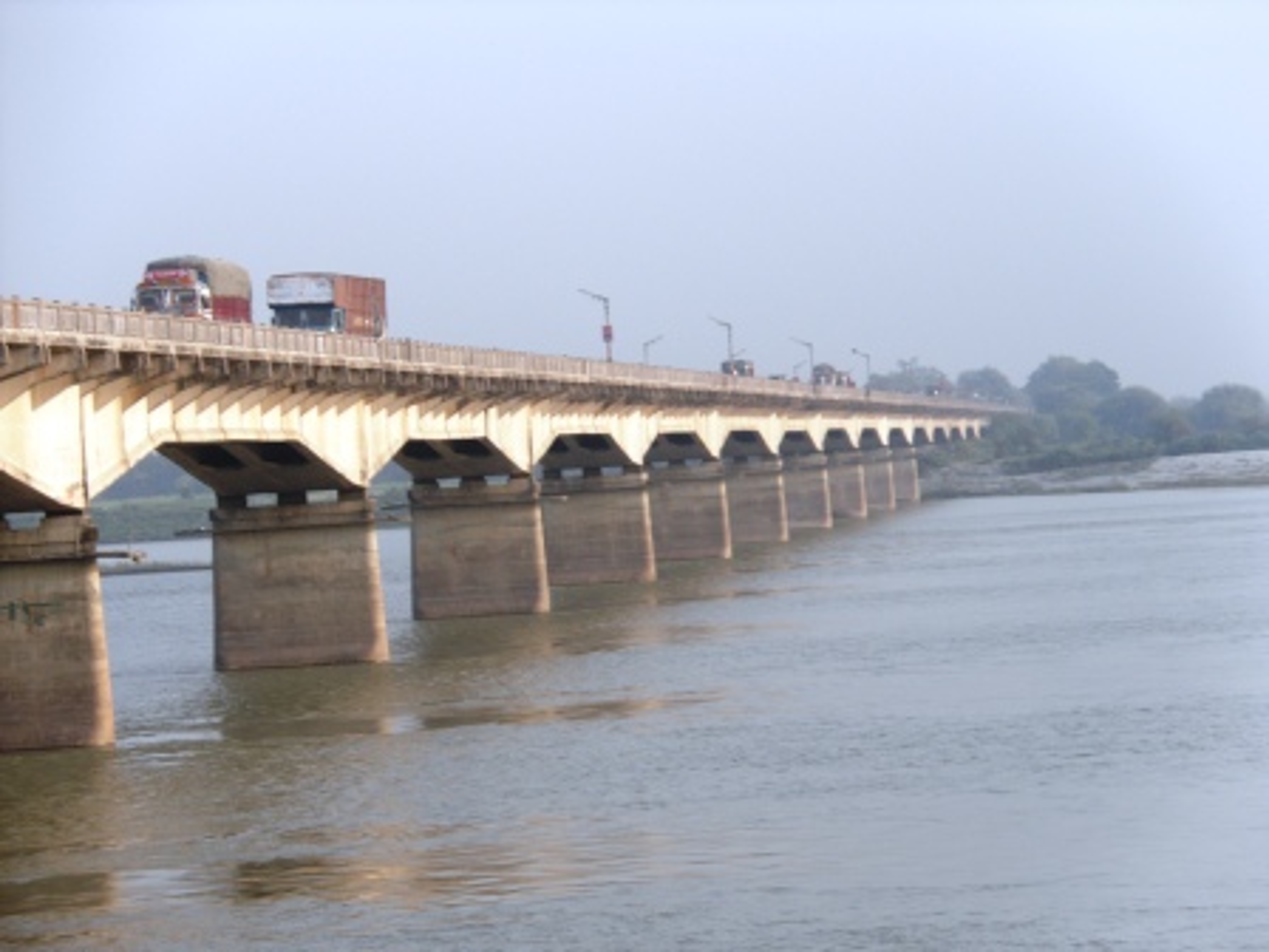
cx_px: 634
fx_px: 4436
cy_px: 476
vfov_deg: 12.2
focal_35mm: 121
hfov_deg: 16.3
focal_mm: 21.69
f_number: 4.9
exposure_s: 1/125
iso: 80
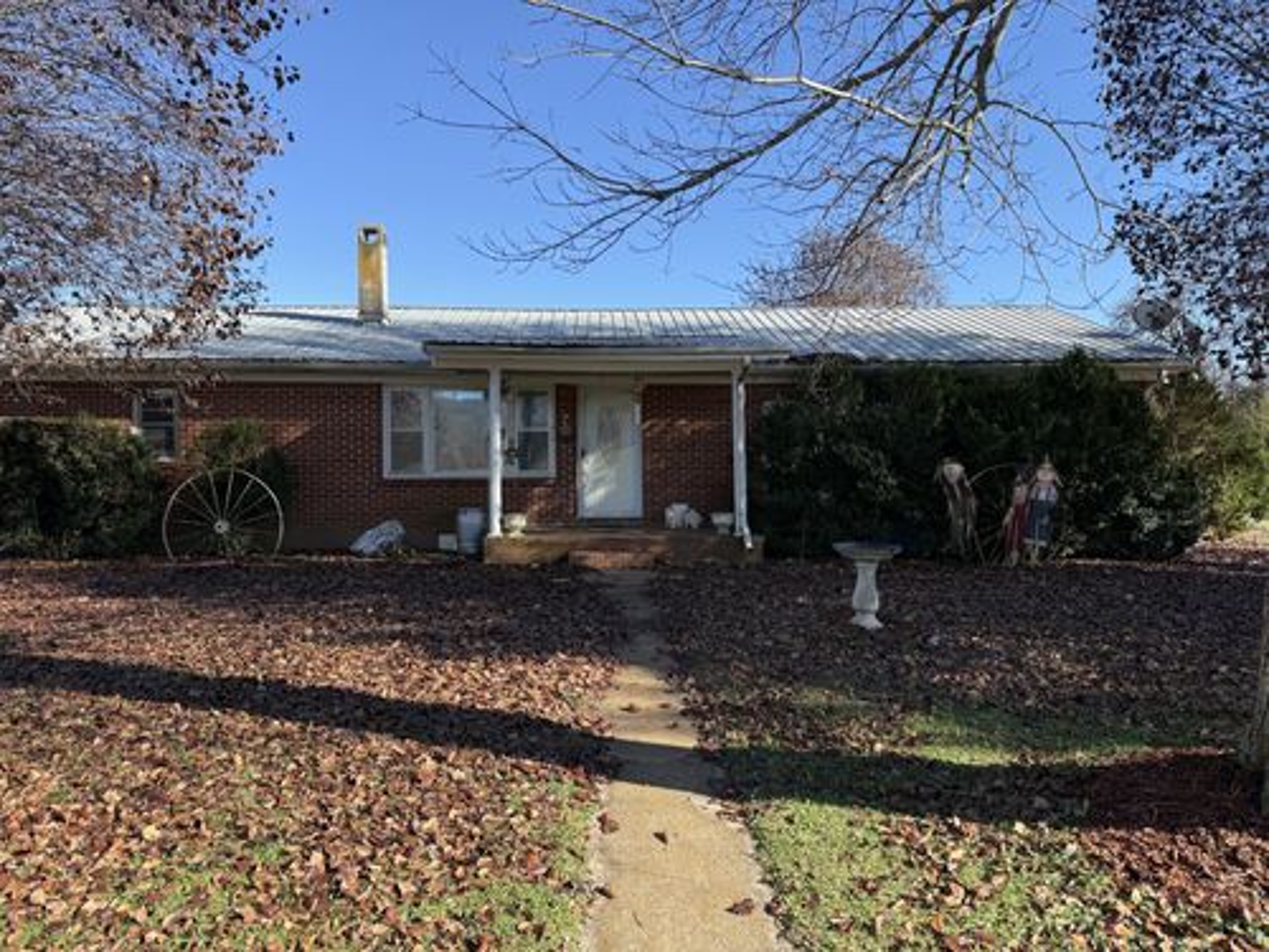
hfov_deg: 71.6
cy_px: 476
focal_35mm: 24
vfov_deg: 56.8
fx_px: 880
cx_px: 634
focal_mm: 6.76
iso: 80
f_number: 1.78
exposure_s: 1/1522
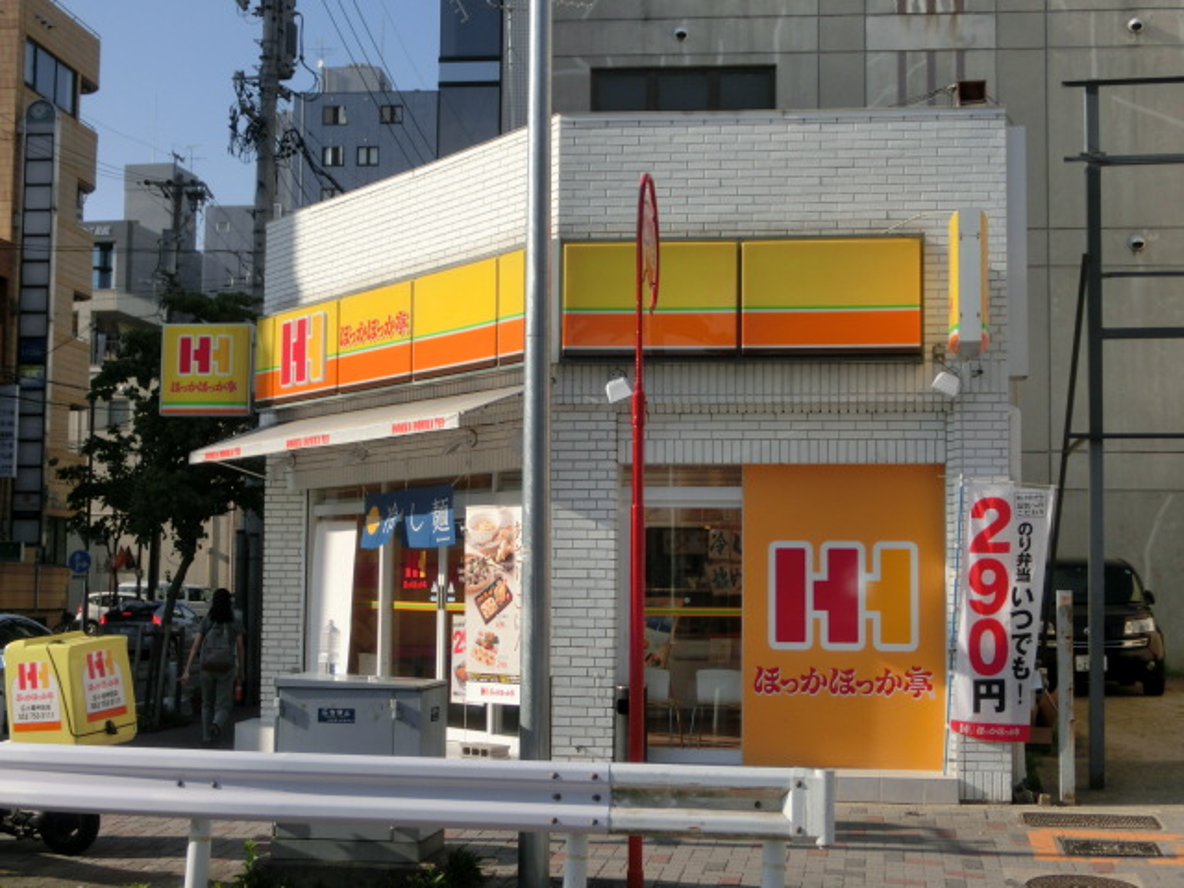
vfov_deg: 29.1
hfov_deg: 38.2
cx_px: 592
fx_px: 1710
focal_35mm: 50
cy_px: 444
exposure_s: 1/800
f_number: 4.3
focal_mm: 9.16
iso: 80
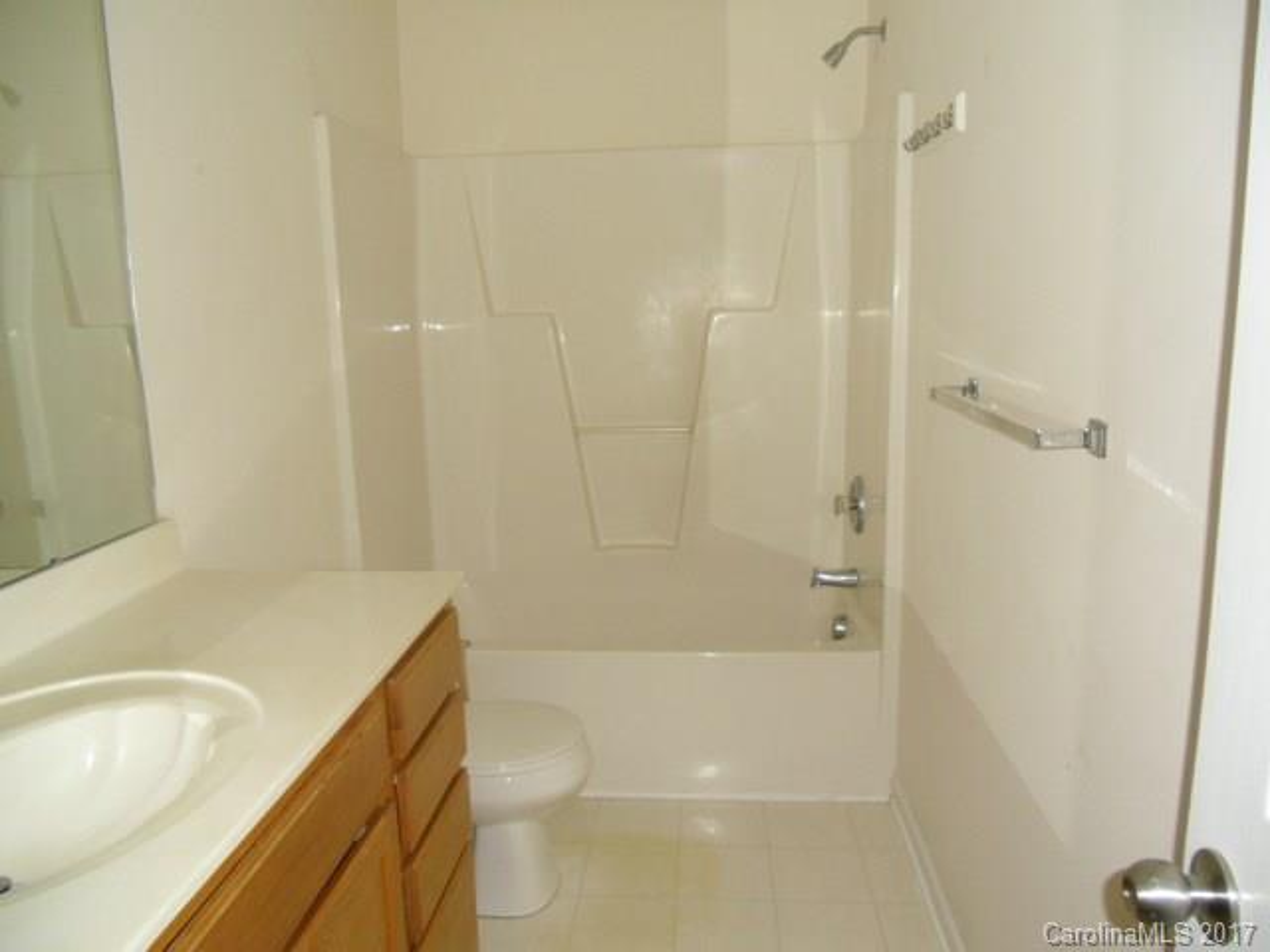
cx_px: 635
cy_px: 476
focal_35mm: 27
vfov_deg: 51.4
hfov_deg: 65.3
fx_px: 991
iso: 200
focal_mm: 4.9
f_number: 3.2
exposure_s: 1/60
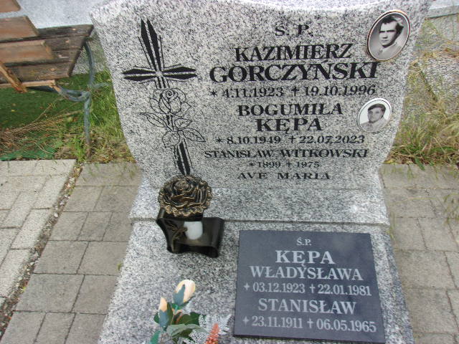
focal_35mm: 27
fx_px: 358
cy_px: 172
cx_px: 230
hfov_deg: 65.3
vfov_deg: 51.4
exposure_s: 1/40
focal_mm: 4.9
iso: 80
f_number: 10.4
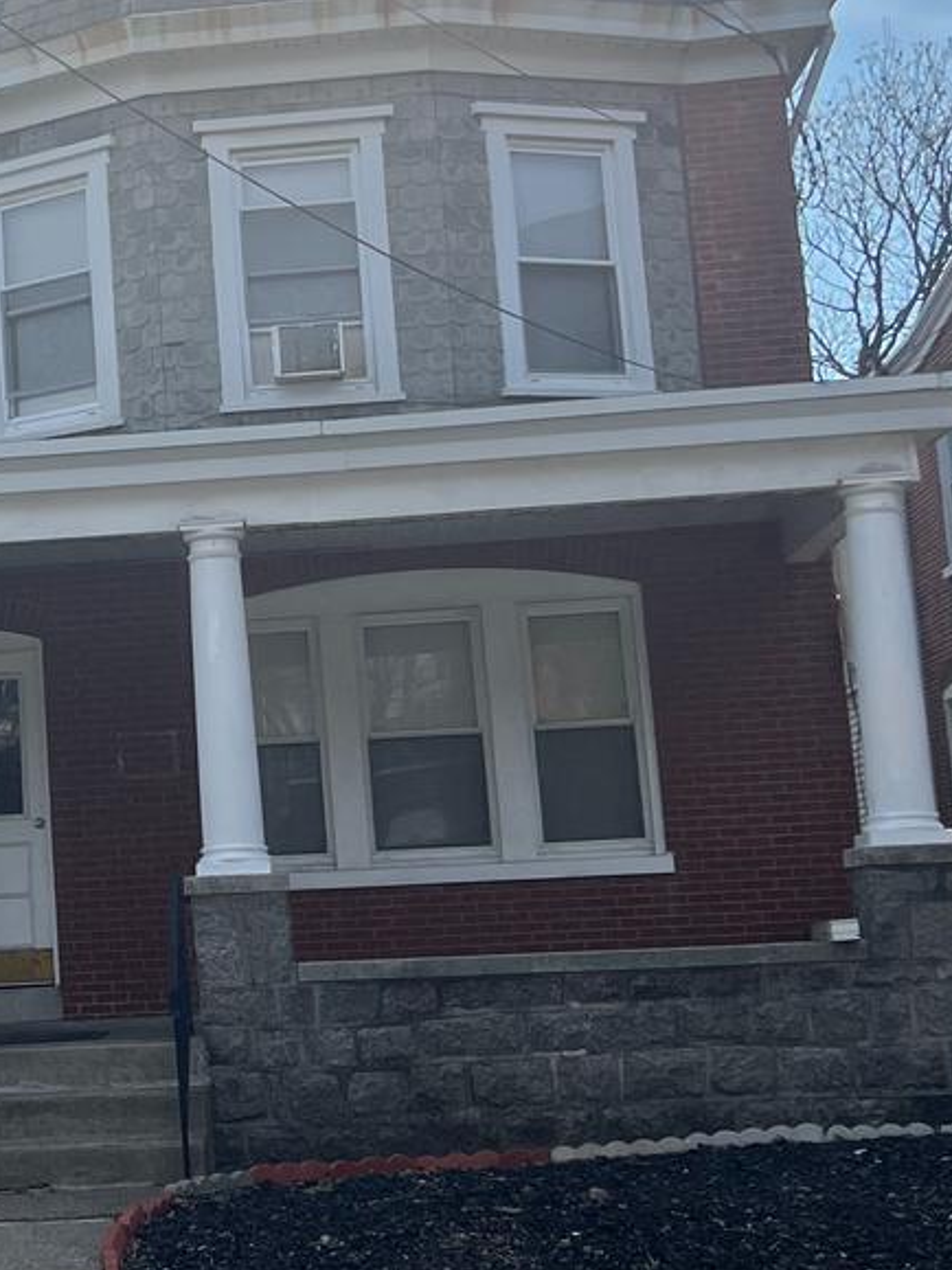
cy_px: 522
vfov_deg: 28.1
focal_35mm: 69
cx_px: -13
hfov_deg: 20.6
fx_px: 2531
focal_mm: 5.7
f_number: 1.5
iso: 50
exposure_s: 1/7463
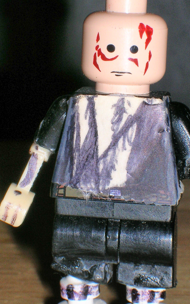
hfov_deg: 7.3
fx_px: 1491
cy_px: 158
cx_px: 100
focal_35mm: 180
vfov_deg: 11.6
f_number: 8.2
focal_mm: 17.1
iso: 50
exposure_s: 1/60.1
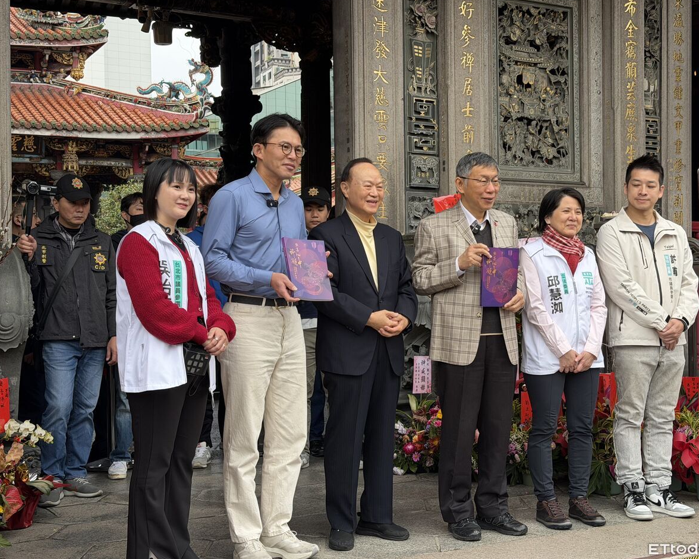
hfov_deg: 36.6
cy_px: 276
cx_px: 377
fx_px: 1055
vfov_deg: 29.7
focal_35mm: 51
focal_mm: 6.76
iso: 64
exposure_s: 1/256
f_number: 1.78
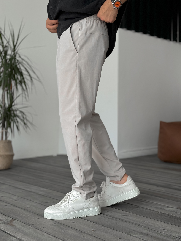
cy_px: 120
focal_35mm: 48
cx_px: 90
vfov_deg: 39.7
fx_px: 335
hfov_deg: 30.3
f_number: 1.8
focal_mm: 6.76
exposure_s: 1/230
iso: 64
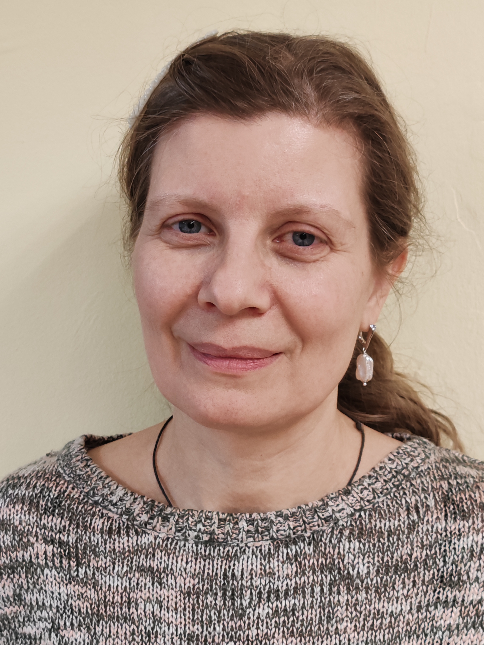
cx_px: 242
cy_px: 322
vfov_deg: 29.4
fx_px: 1230
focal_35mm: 66
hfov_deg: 22.3
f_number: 1.9
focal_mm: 6.12
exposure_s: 1/100
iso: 800
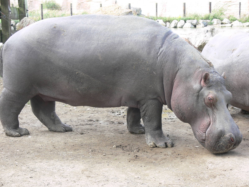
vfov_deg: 19.6
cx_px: 124
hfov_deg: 26.0
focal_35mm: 75
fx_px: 539
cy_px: 94
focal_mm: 15.9
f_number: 4
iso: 80
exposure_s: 1/80
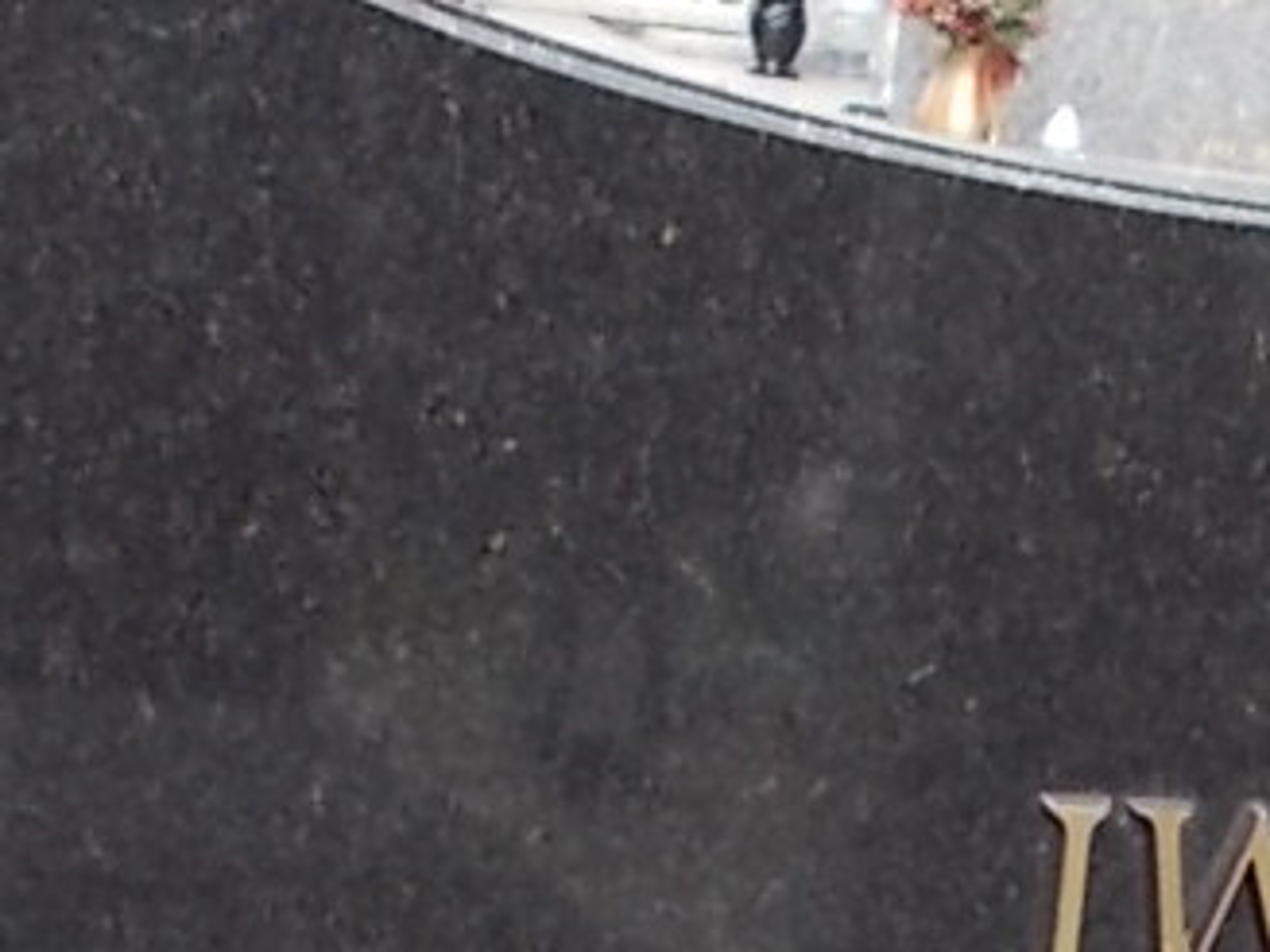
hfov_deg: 15.3
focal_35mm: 127
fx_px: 4659
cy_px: 1238
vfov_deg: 11.4
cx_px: 1239
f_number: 3.2
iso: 80
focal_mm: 4.6
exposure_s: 1/125
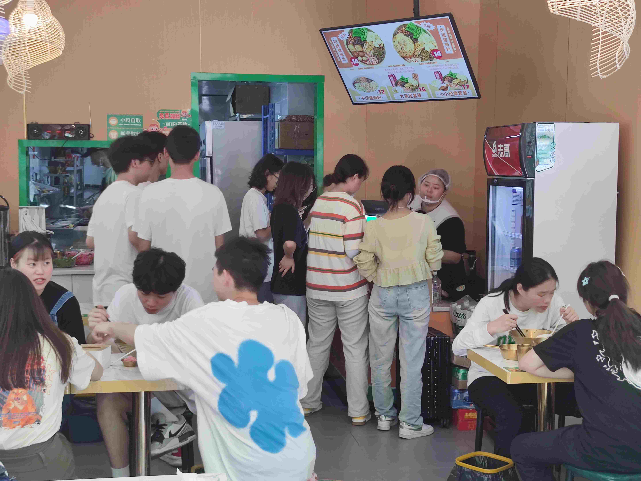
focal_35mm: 48
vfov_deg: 30.3
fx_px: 889
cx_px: 320
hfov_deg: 39.7
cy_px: 240
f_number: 1.69
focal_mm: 6.72
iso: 95
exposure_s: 1/100
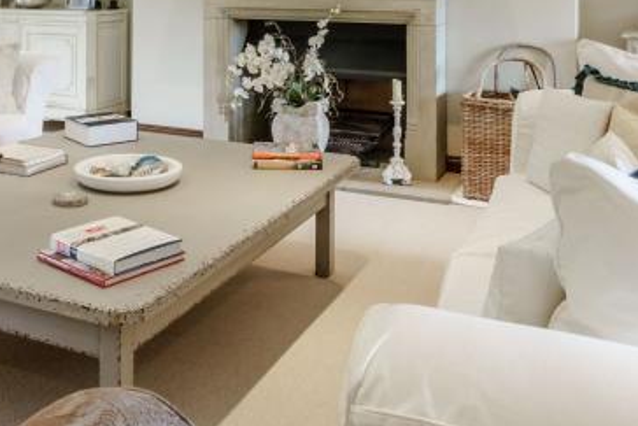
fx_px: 798
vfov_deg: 27.5
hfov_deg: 42.8
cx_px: 196
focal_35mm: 45
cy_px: -38
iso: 100
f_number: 10
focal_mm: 16
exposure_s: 1/1.67
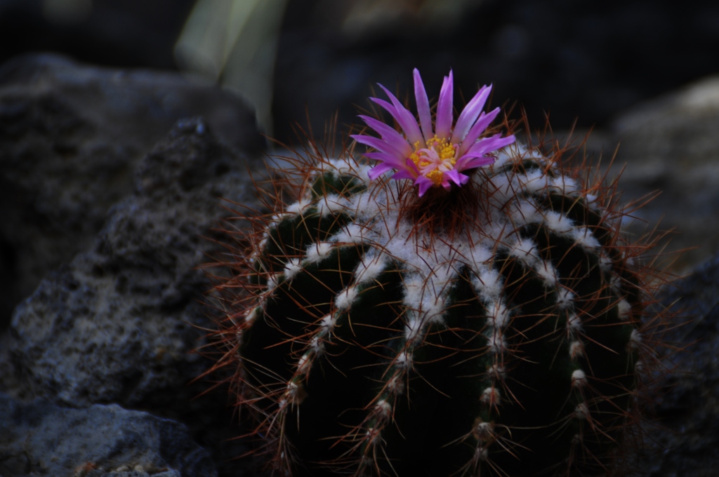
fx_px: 5984
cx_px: 360
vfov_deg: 4.6
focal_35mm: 300
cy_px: 238
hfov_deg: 6.9
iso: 200
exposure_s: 1/80
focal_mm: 200
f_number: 7.1
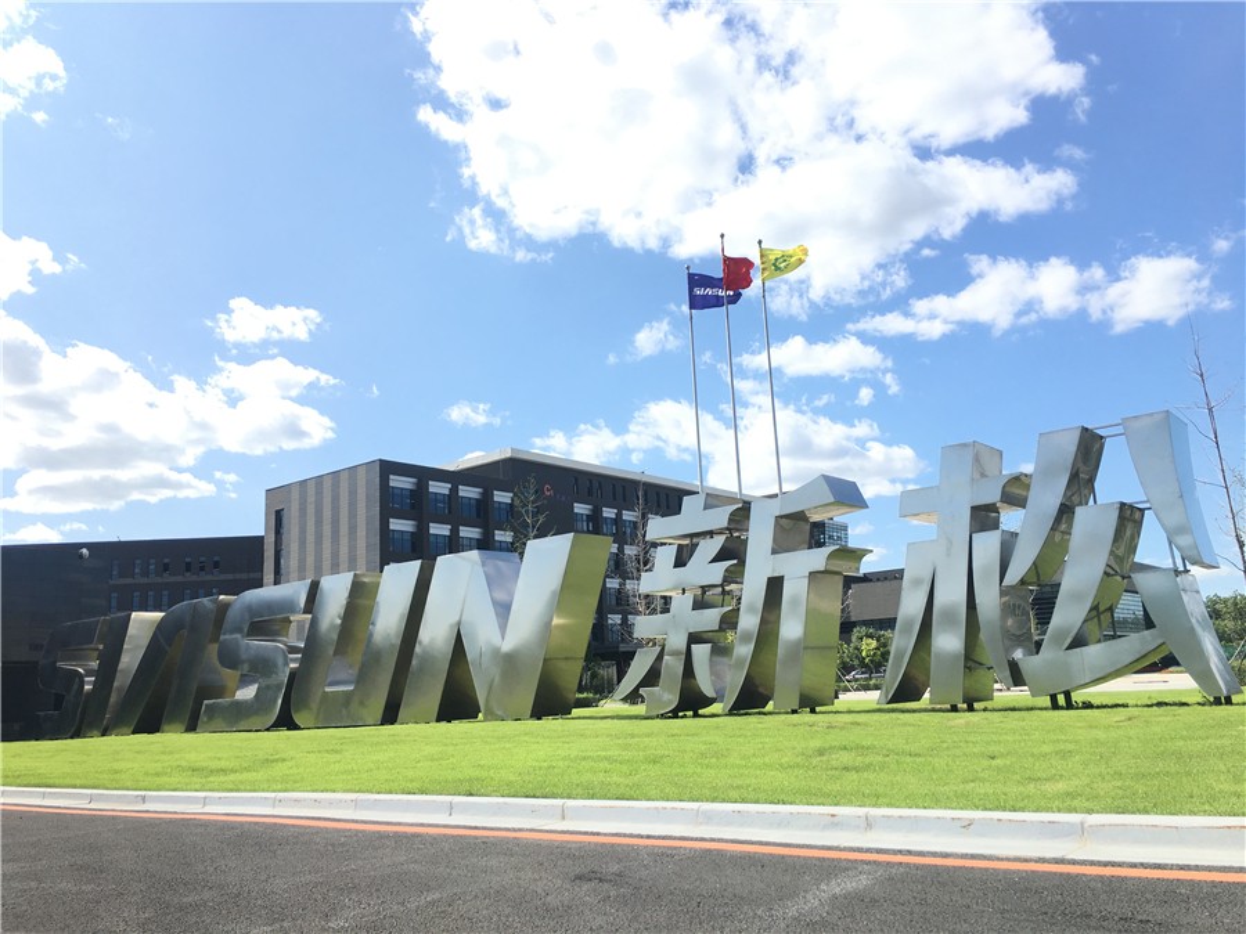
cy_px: 467
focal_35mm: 29
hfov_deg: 61.7
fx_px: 1044
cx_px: 623
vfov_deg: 48.2
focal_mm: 4.15
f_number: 2.2
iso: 25
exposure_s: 1/1304
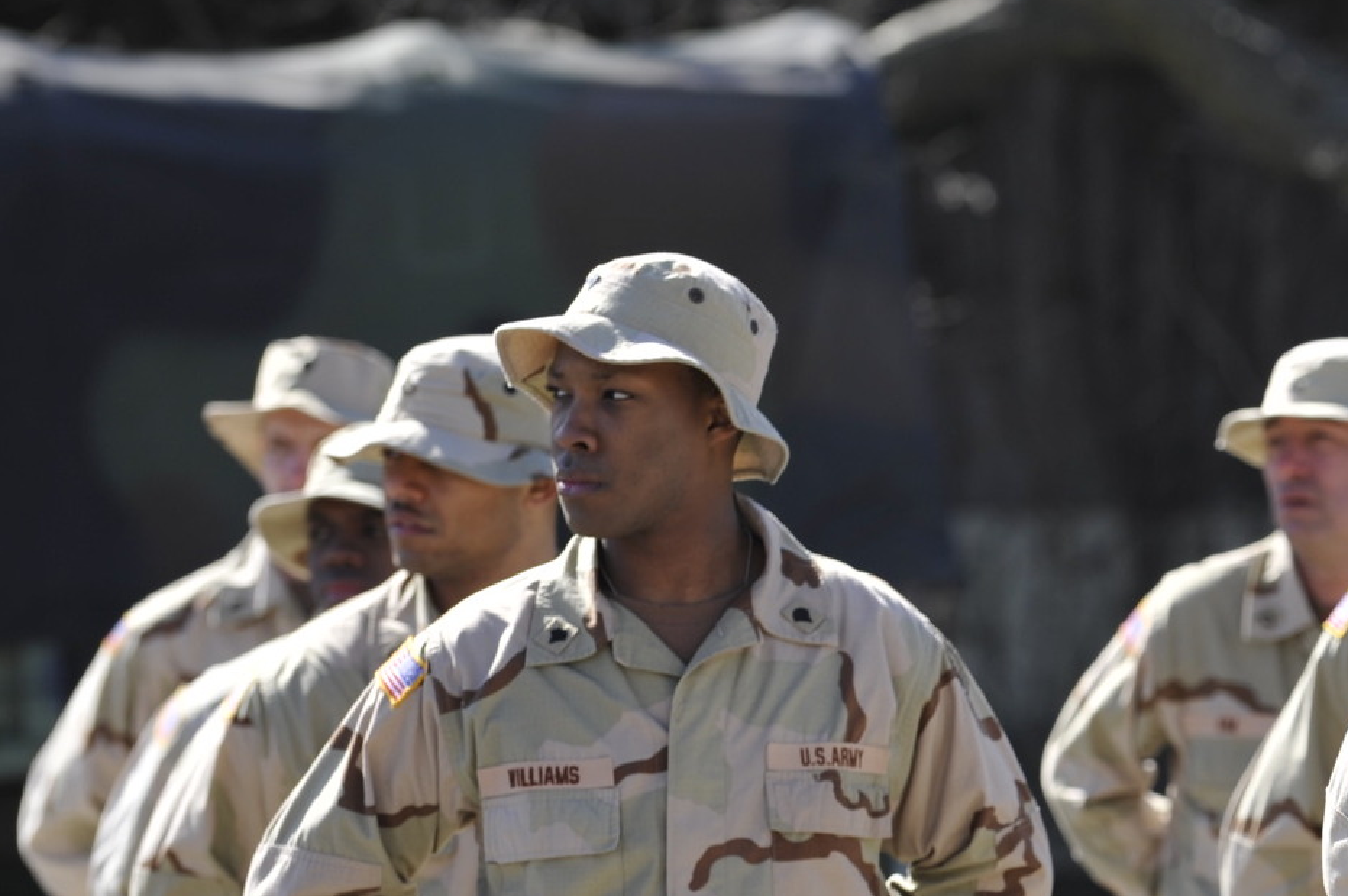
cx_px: 1364
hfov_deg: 6.7
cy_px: 744
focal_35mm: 308
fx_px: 11522
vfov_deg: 4.5
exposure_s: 1/800
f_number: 4
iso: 200
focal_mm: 140
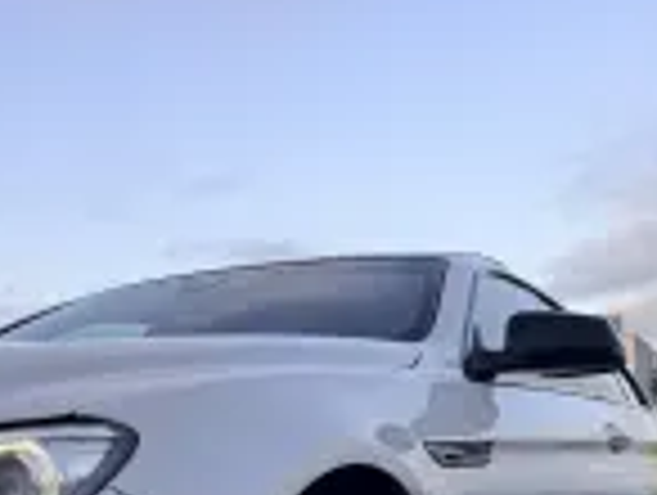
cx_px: 14
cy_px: 468
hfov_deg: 30.5
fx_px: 1122
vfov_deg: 24.0
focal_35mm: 59
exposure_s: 1/772
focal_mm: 6.76
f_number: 1.78
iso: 80
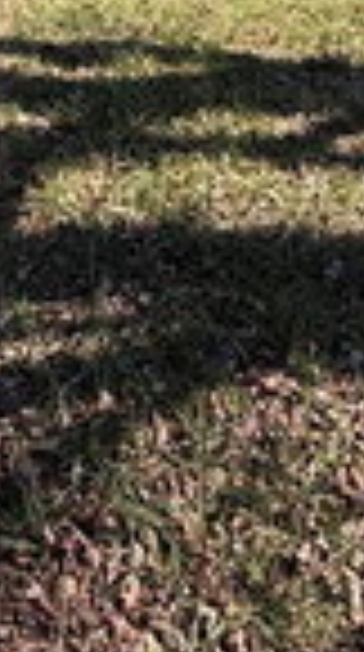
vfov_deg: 30.6
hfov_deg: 21.5
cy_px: -189
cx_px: 13
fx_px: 931
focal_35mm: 54
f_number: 2.2
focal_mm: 2.22
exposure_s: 1/770
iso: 50
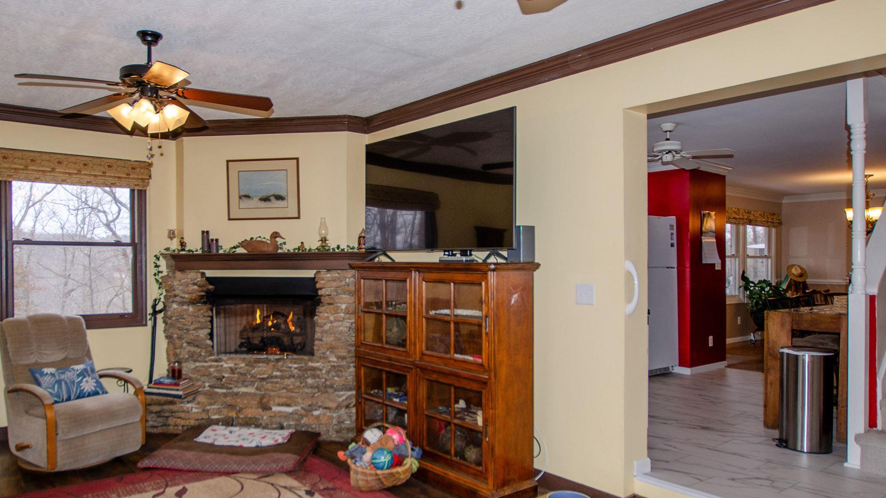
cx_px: 353
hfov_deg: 75.4
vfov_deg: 47.5
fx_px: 564
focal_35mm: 24
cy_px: 287
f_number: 3.5
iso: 100
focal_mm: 10
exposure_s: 1/60
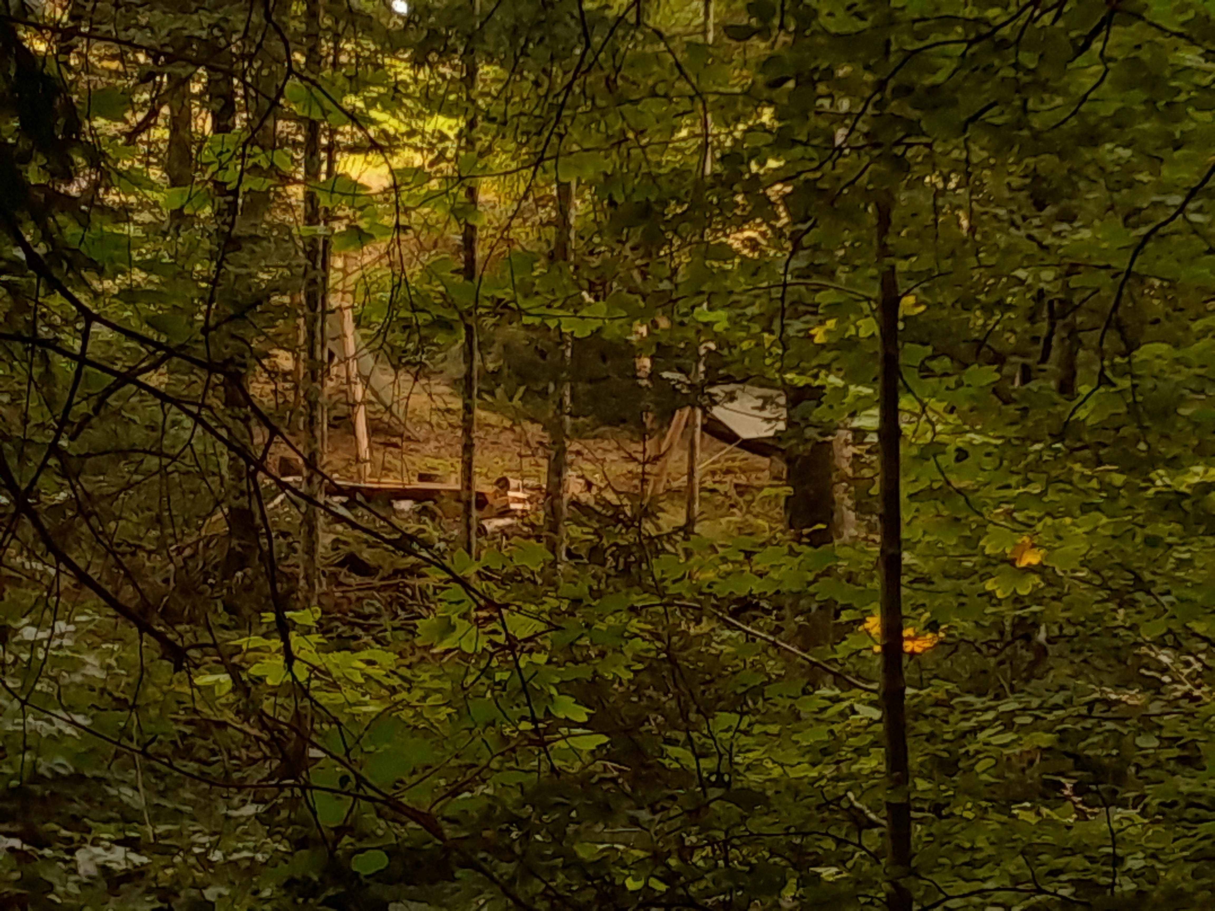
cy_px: 456
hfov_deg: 67.3
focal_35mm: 26
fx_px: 913
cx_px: 608
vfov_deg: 53.1
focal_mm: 4
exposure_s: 1/100
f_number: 1.8
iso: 100
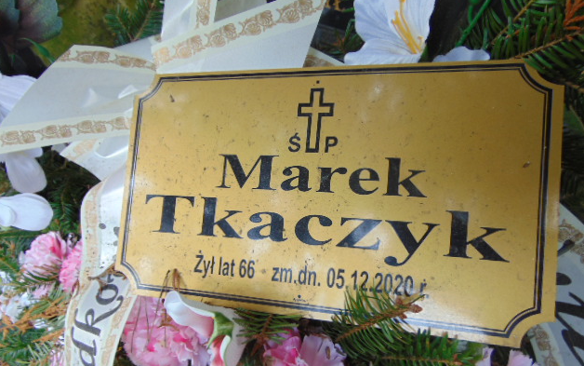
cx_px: 292
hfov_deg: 68.4
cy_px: 204
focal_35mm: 27
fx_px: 430
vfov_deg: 46.0
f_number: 3
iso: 80
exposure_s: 1/40
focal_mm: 4.5
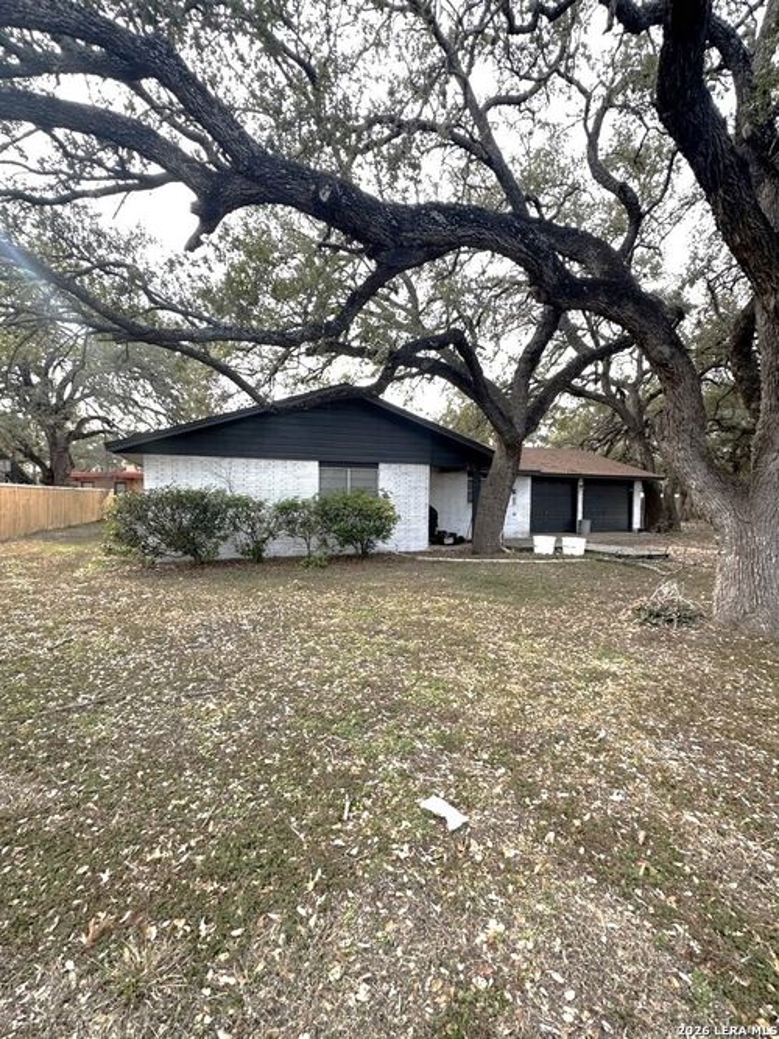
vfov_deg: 102.1
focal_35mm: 14
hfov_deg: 85.7
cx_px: 390
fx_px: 420
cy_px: 520
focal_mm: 2.22
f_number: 2.2
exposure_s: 1/159
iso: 40
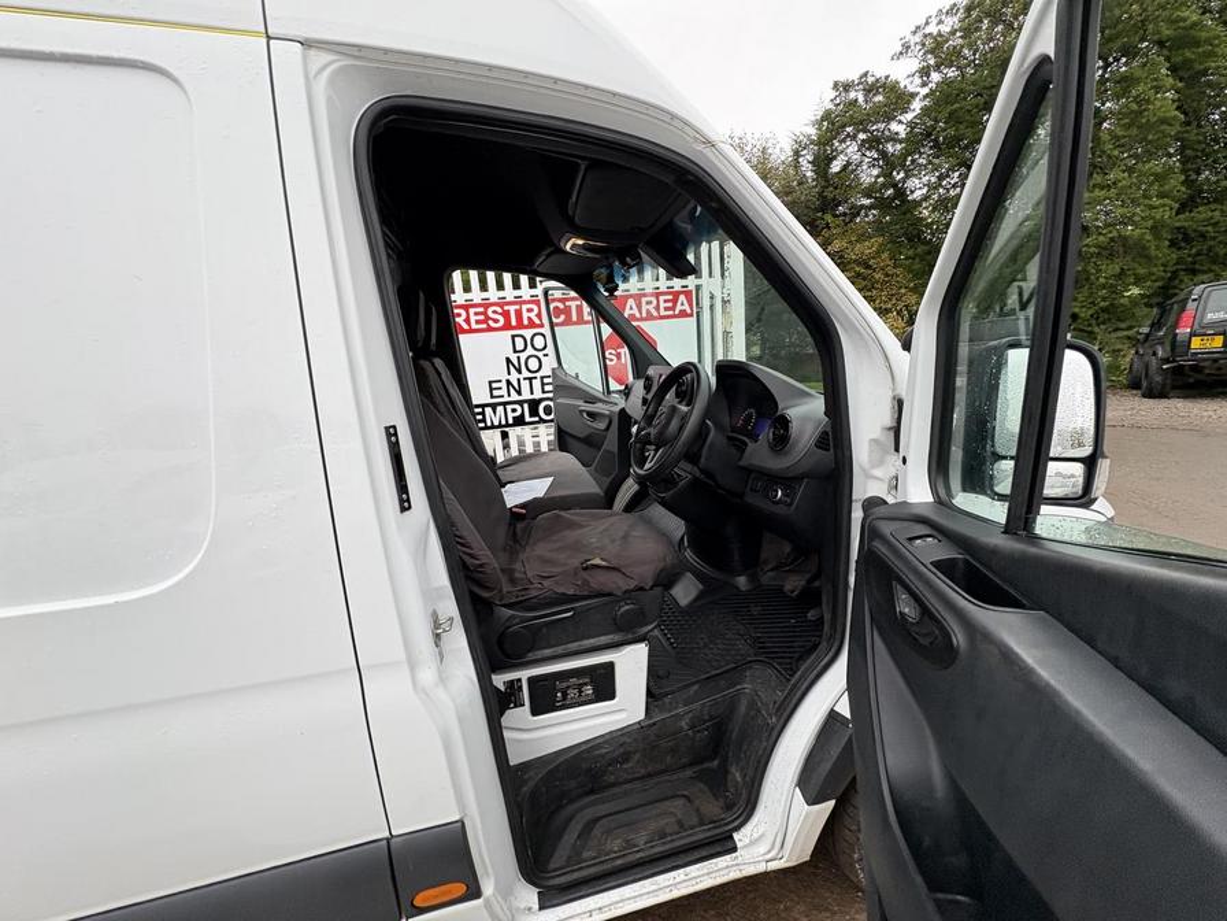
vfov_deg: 85.7
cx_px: 614
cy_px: 460
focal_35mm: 14
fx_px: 496
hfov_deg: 102.1
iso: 100
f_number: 2.2
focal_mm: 2.22
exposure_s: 1/137
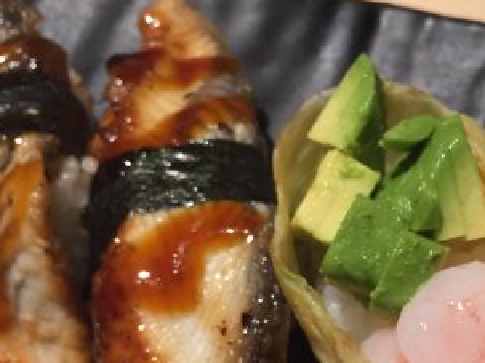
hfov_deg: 28.2
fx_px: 938
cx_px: 411
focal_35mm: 67
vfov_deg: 21.7
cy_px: 282
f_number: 2.2
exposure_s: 1/33
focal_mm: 4.15
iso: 50
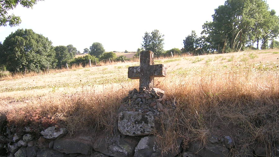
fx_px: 318
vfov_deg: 27.5
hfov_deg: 47.3
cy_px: 105
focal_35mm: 43
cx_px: 149
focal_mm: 5.4
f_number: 2.8
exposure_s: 1/322
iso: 50
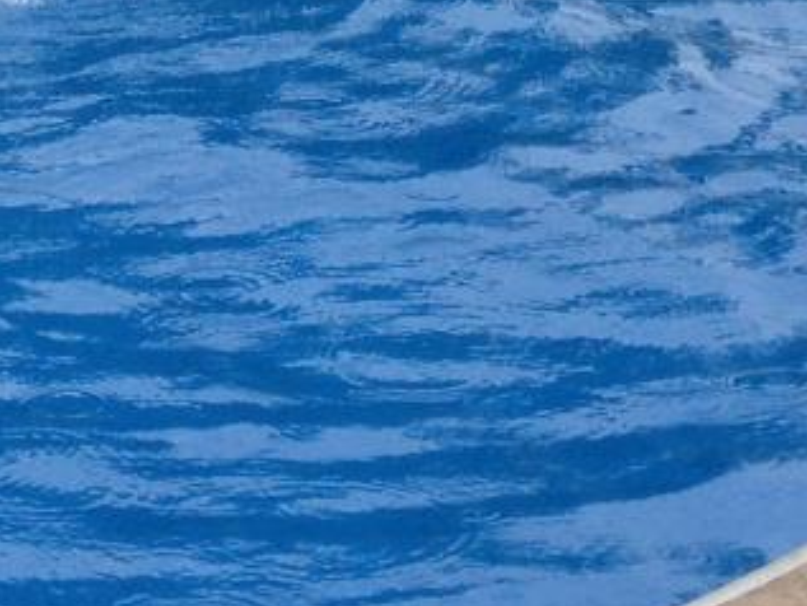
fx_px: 3638
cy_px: -635
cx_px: -51
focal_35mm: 156
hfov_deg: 12.5
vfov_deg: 8.9
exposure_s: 1/786
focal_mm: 4.12
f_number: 2.4
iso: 50
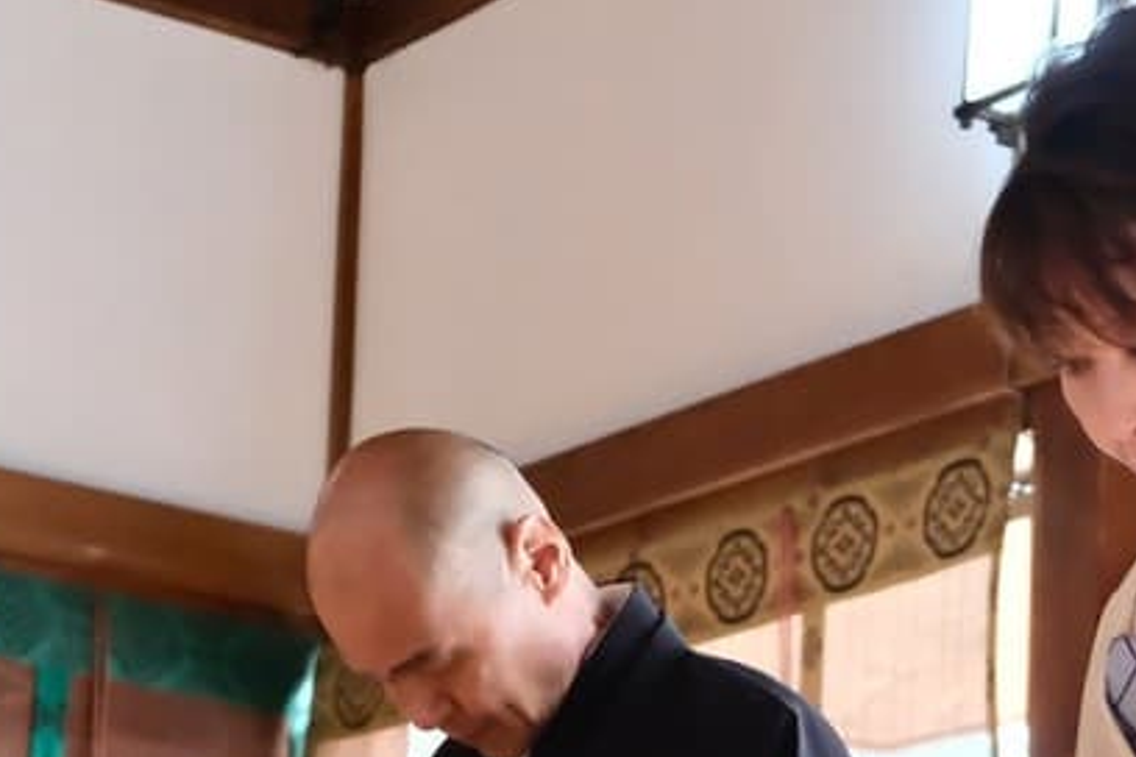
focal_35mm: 134
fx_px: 4228
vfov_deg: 10.1
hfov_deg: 15.3
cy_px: 927
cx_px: 807
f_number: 2.8
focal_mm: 25.1
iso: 5000
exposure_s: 1/60
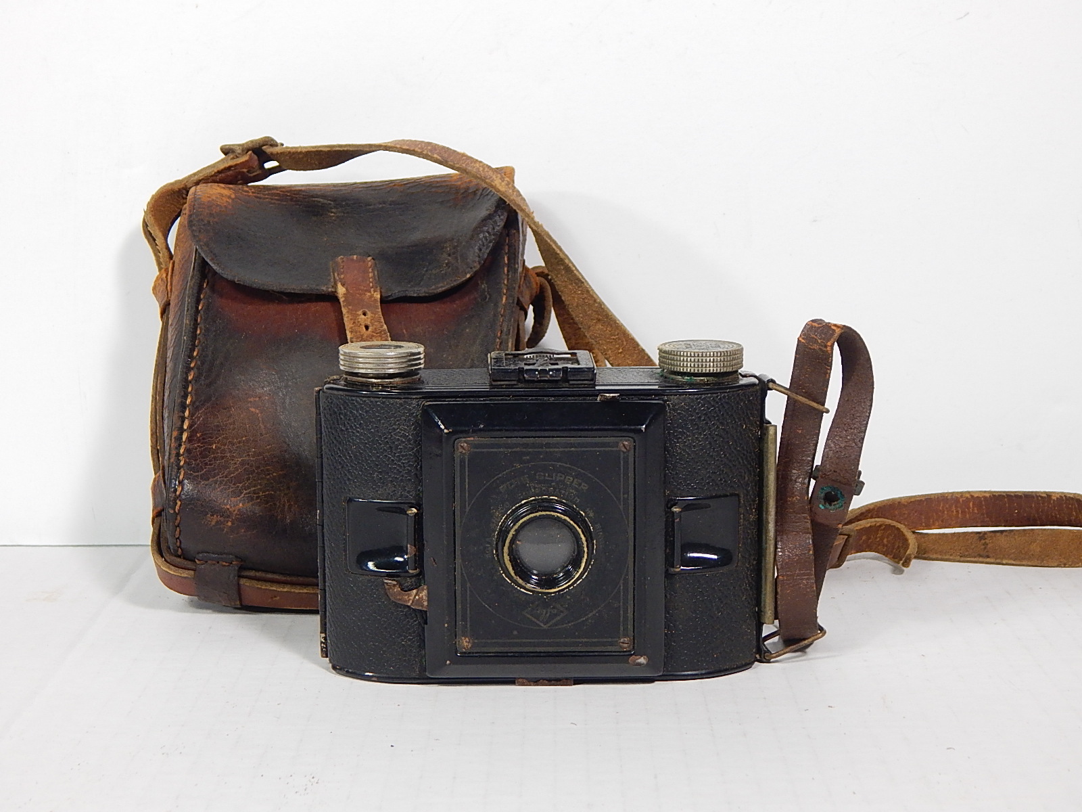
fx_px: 1907
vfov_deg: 24.0
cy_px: 406
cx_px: 541
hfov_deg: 31.7
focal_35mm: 61
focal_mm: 10.9
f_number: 4
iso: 220
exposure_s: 1/30
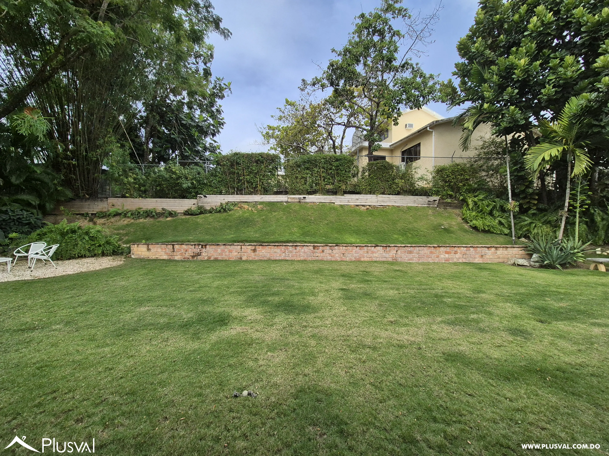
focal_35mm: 13
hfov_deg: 106.2
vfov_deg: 89.9
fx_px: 229
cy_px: 228
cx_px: 304
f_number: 2.2
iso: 80
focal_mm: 2.2
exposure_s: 1/1996
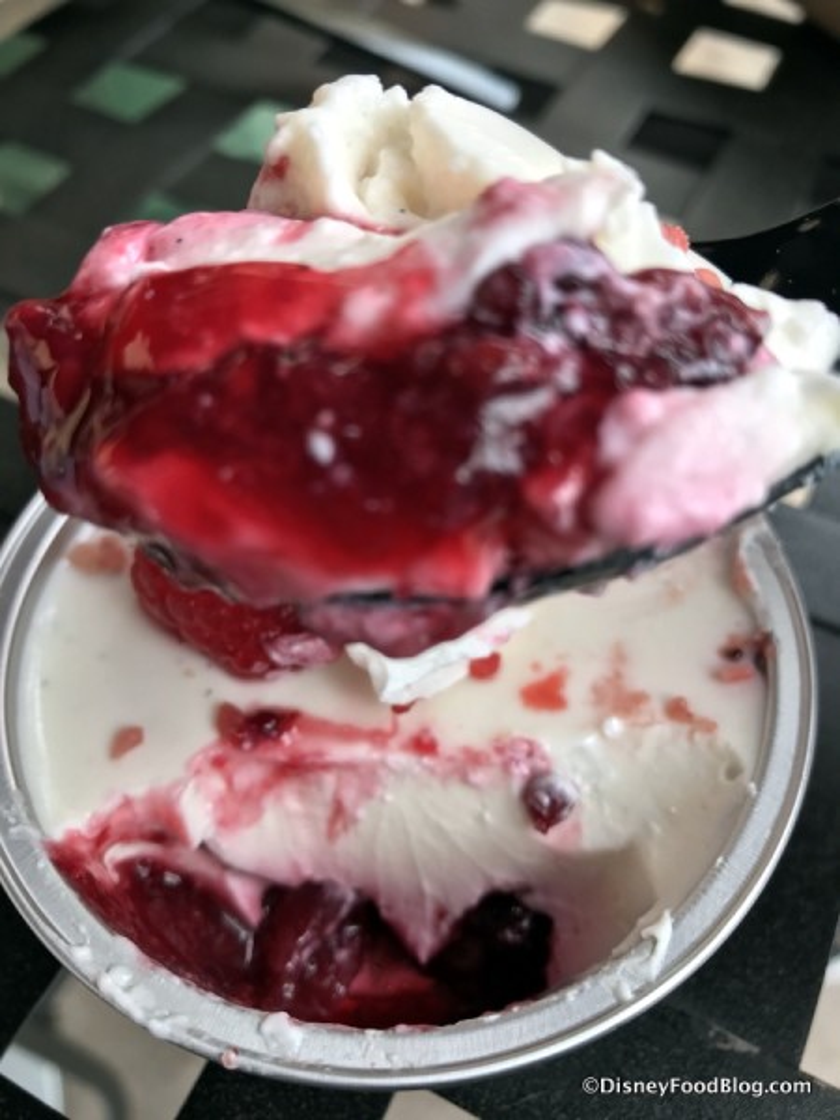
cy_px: 560
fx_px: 906
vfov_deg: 63.4
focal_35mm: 28
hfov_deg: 49.7
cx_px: 420
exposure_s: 1/254
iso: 20
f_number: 1.8
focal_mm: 3.99
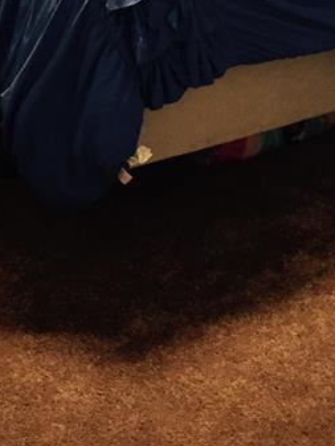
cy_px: -120
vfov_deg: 20.5
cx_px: 120
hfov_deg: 16.8
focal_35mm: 88
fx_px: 1135
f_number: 2.2
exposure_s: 1/30
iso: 200
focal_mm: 4.15
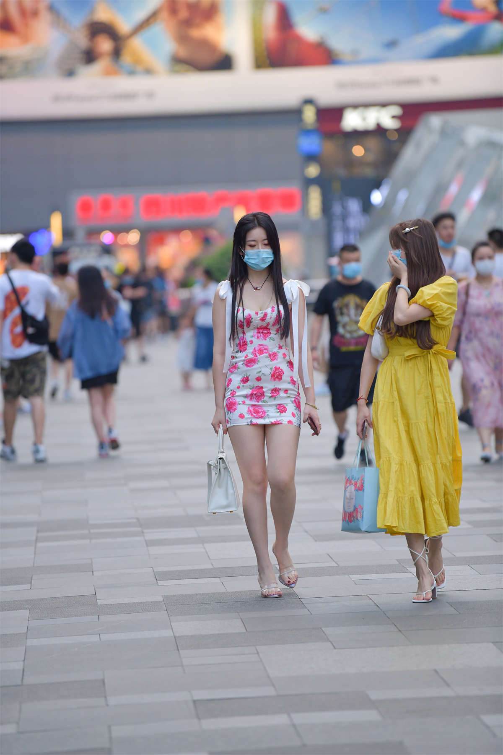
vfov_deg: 10.3
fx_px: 4191
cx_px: 252
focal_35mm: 200
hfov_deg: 6.9
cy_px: 378
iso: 1000
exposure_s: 1/640
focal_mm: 200
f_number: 3.2
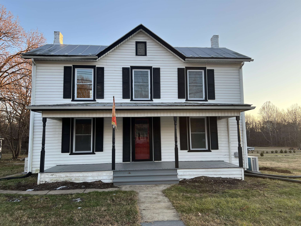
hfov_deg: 67.3
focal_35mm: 26
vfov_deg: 53.1
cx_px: 150
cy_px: 113
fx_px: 226
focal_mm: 5.7
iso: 50
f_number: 1.5
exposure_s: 1/383
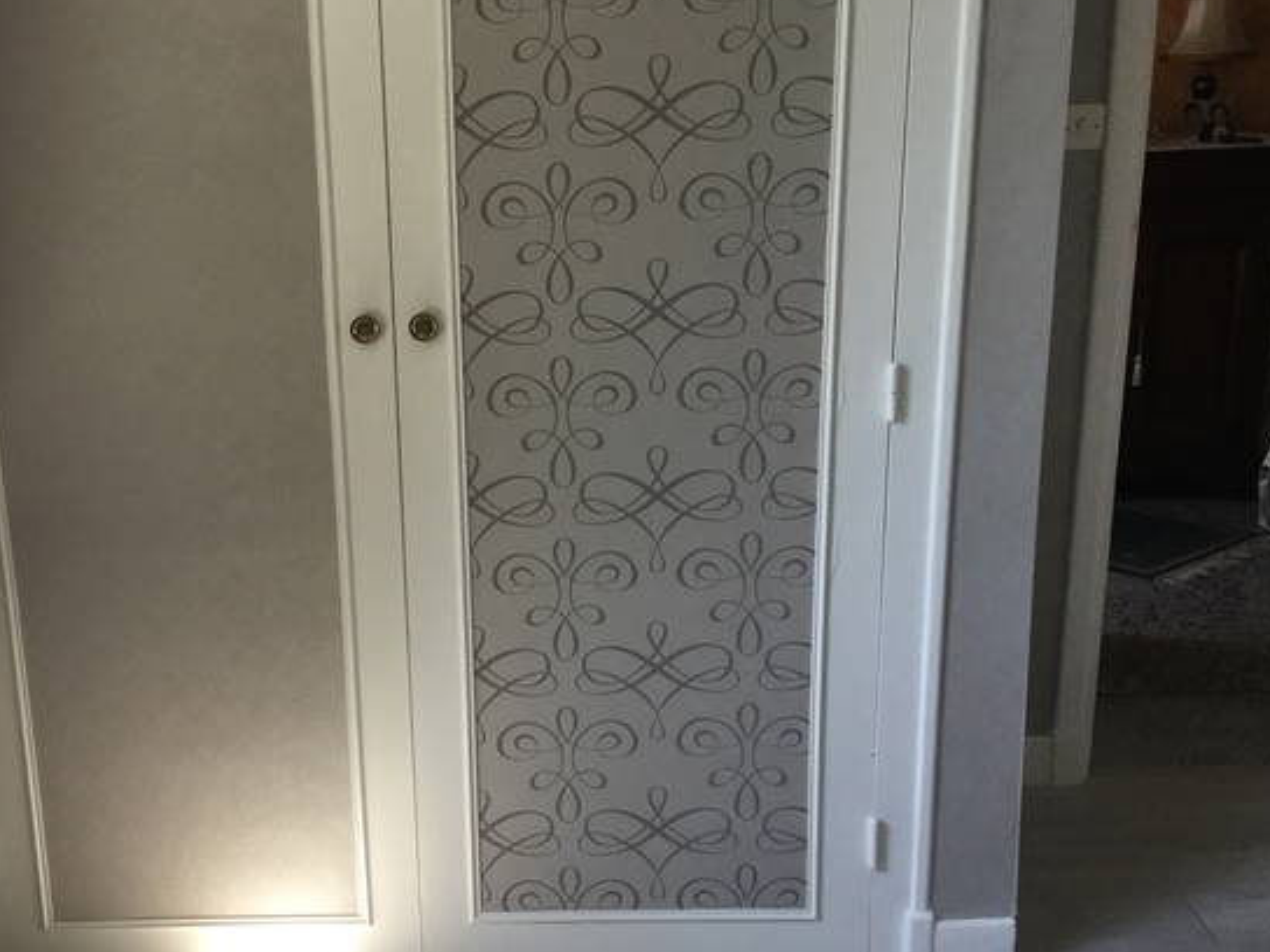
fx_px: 1651
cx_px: 411
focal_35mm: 45
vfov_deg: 32.2
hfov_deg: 41.5
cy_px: 523
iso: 25
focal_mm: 3.3
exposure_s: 1/33
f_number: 2.4
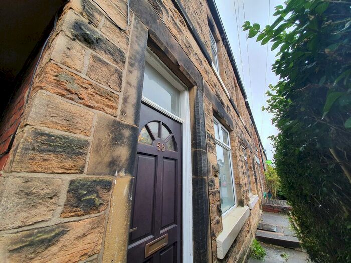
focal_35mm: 13
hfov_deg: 106.2
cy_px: 132
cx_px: 176
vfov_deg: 89.9
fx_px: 132
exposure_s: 1/100
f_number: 2.2
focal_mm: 1.8
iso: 50
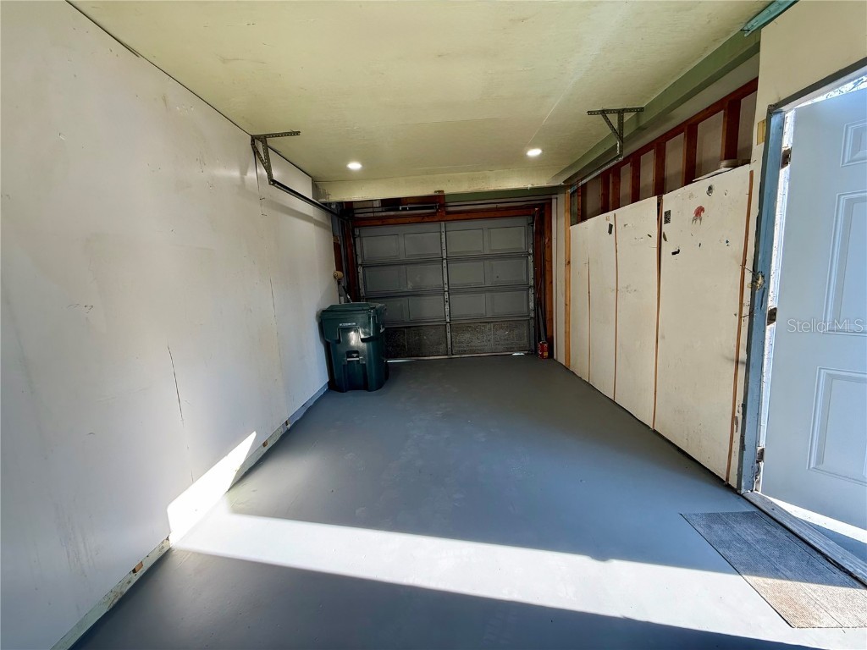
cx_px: 434
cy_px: 325
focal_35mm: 14
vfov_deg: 85.7
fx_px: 351
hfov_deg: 102.1
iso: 160
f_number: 2.2
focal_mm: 2.22
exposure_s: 1/120
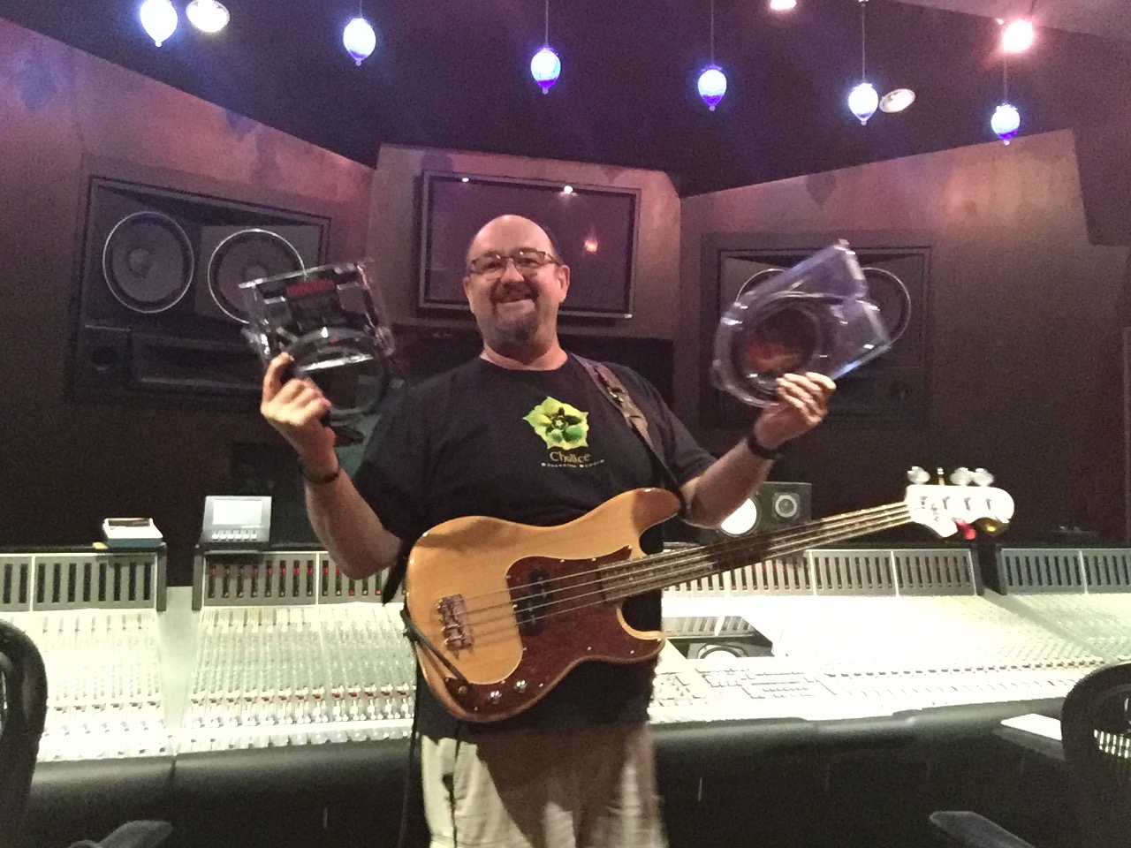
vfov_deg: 45.4
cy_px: 424
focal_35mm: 31
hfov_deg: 58.4
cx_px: 566
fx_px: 1013
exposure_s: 1/15
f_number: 2.2
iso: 1000
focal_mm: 2.65
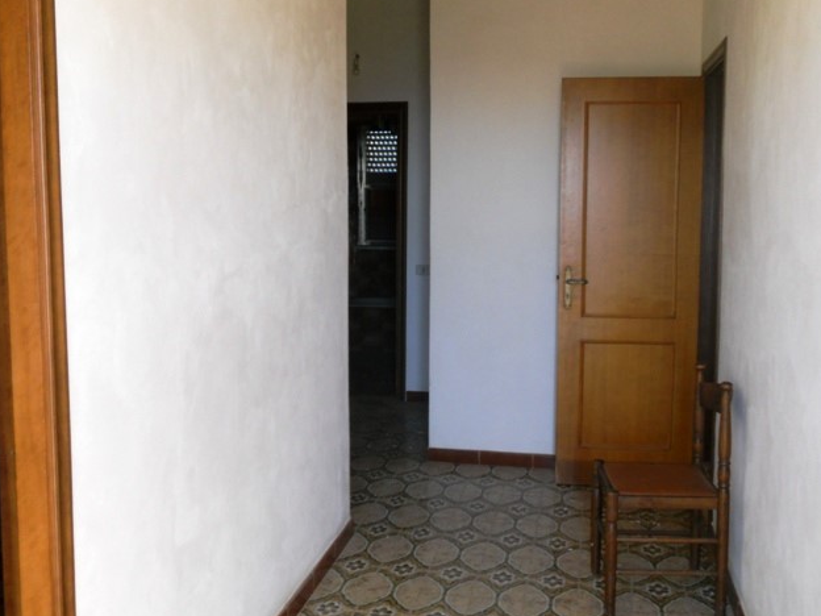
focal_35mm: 39
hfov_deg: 47.9
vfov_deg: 36.8
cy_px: 307
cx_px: 418
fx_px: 925
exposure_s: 1/30
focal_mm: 6.9
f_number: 3.9
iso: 250
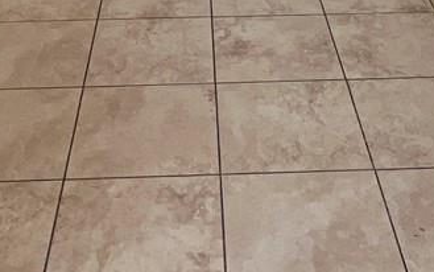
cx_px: 220
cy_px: -393
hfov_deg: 30.6
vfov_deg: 13.6
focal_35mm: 67
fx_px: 793
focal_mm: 1.57
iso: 50
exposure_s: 1/122
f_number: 1.8
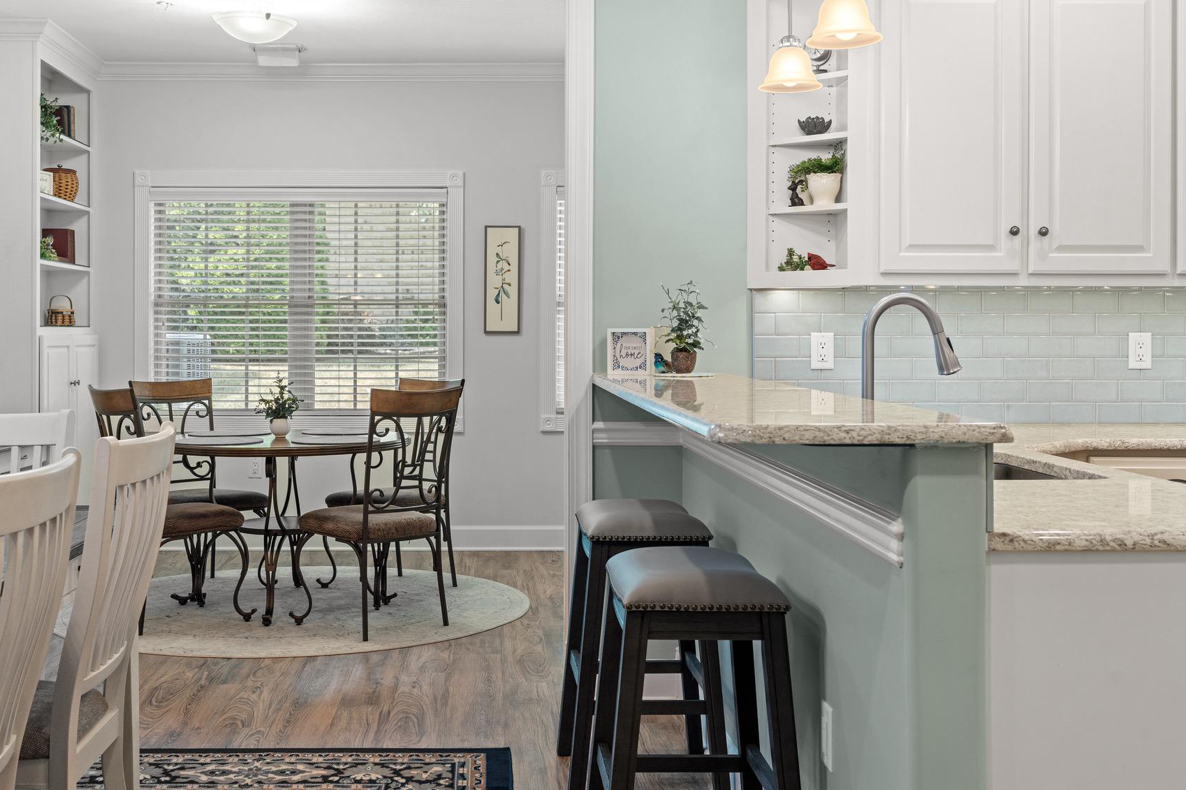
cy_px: 344
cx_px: 500
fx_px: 1351
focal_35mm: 41
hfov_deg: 47.2
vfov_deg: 32.6
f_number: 8
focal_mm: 34
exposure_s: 1/4
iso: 320
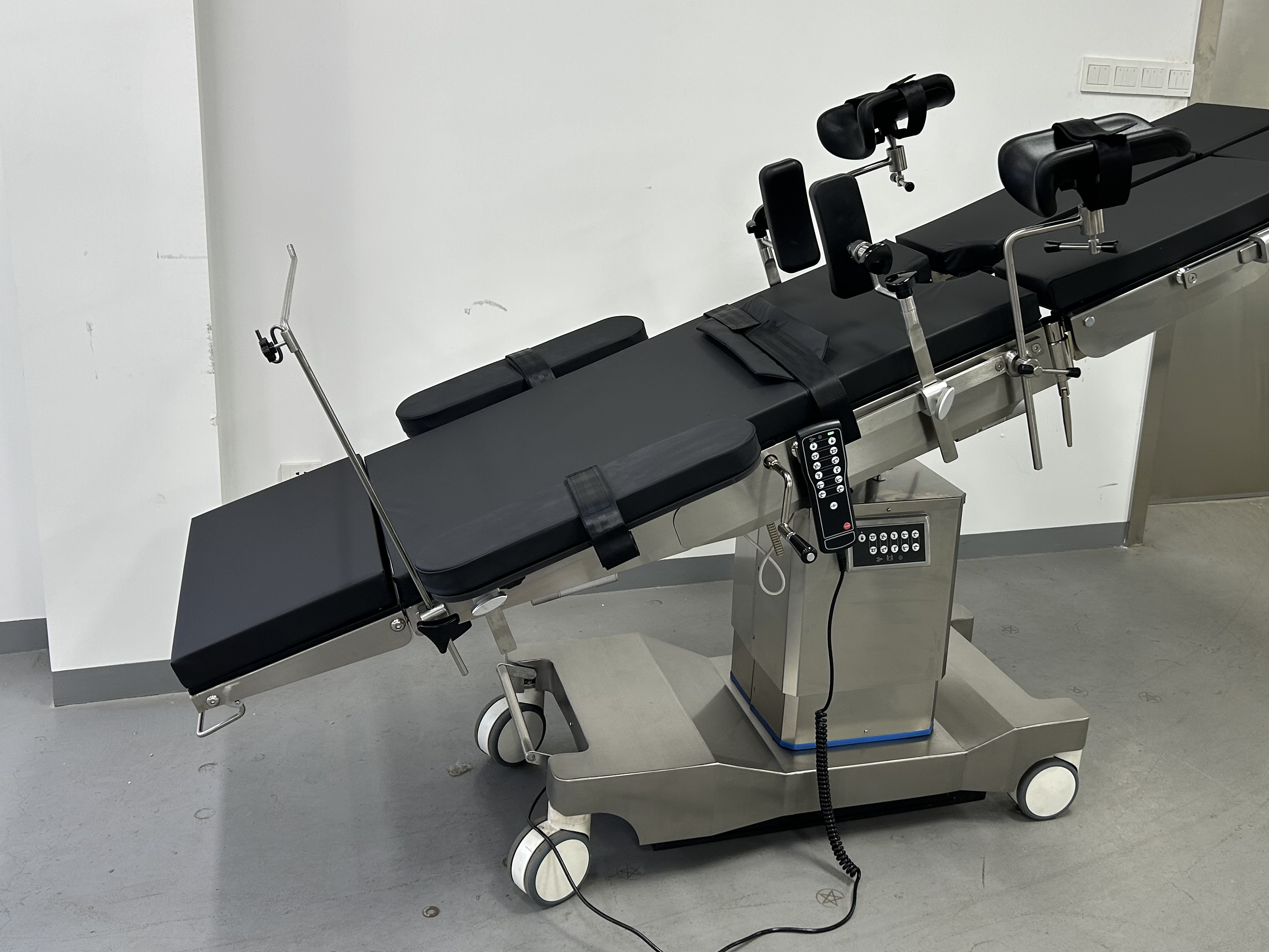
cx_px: 736
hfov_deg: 53.7
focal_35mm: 34
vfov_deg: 41.7
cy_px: 397
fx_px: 1246
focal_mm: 5.7
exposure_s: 1/100
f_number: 1.5
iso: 80
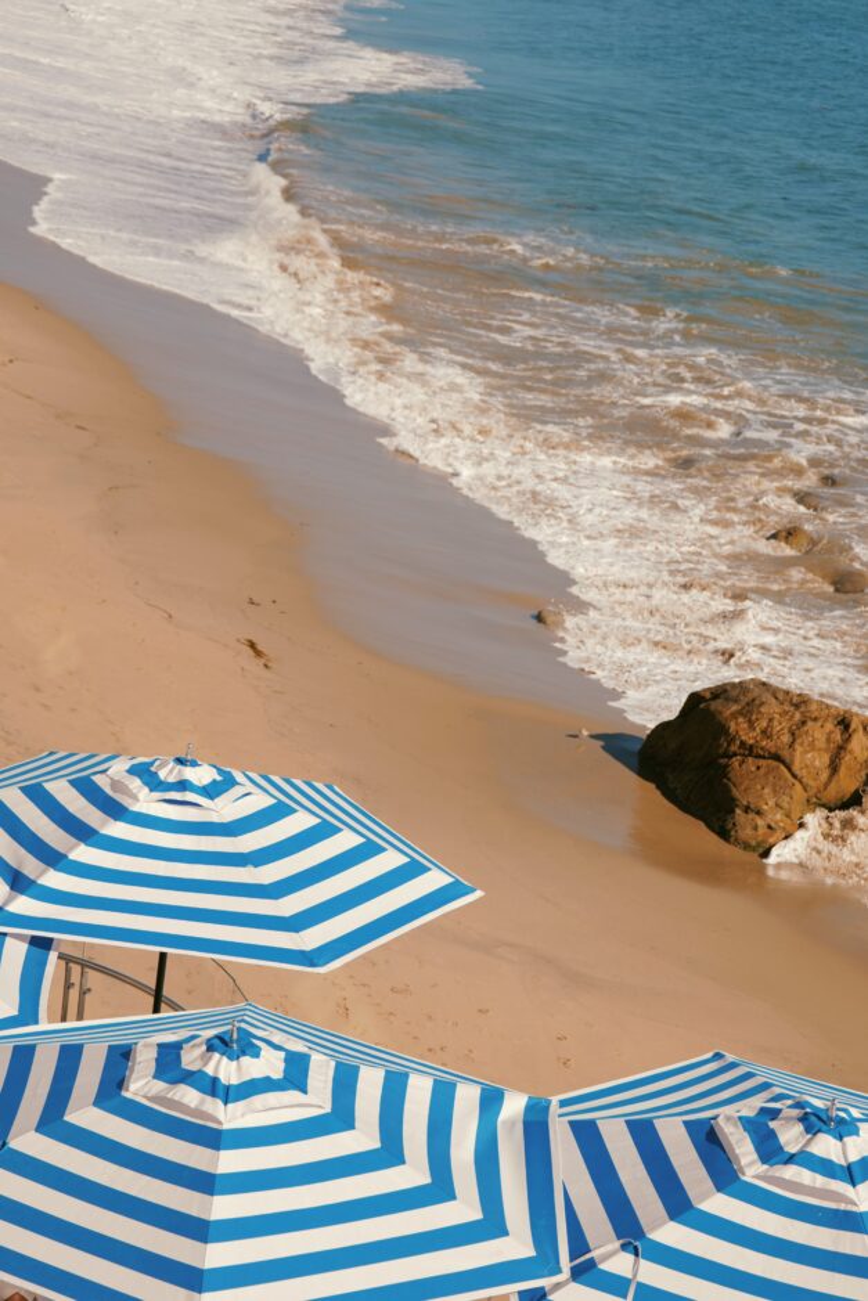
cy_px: 650
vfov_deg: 25.1
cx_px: 434
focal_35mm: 81
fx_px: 2928
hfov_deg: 16.9
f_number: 4.7
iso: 100
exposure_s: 1/800
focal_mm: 81
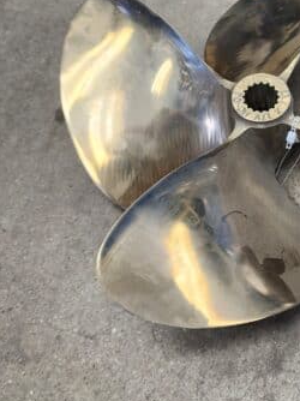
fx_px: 532
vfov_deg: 40.6
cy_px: 125
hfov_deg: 29.5
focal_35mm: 46
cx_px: 296
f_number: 1.8
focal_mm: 6.4
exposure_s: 1/120
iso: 250
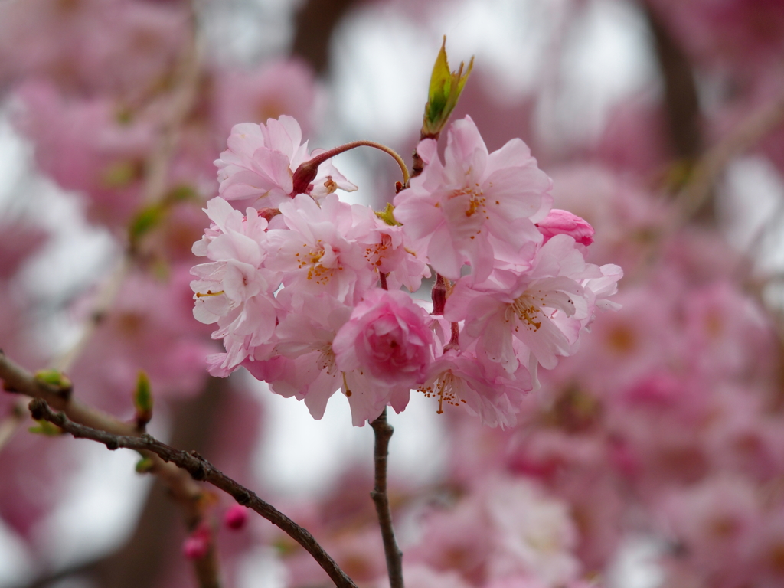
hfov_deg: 6.6
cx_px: 392
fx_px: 6795
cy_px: 294
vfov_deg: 5.0
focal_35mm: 300
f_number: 4
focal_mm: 64.3
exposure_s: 1/500
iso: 100
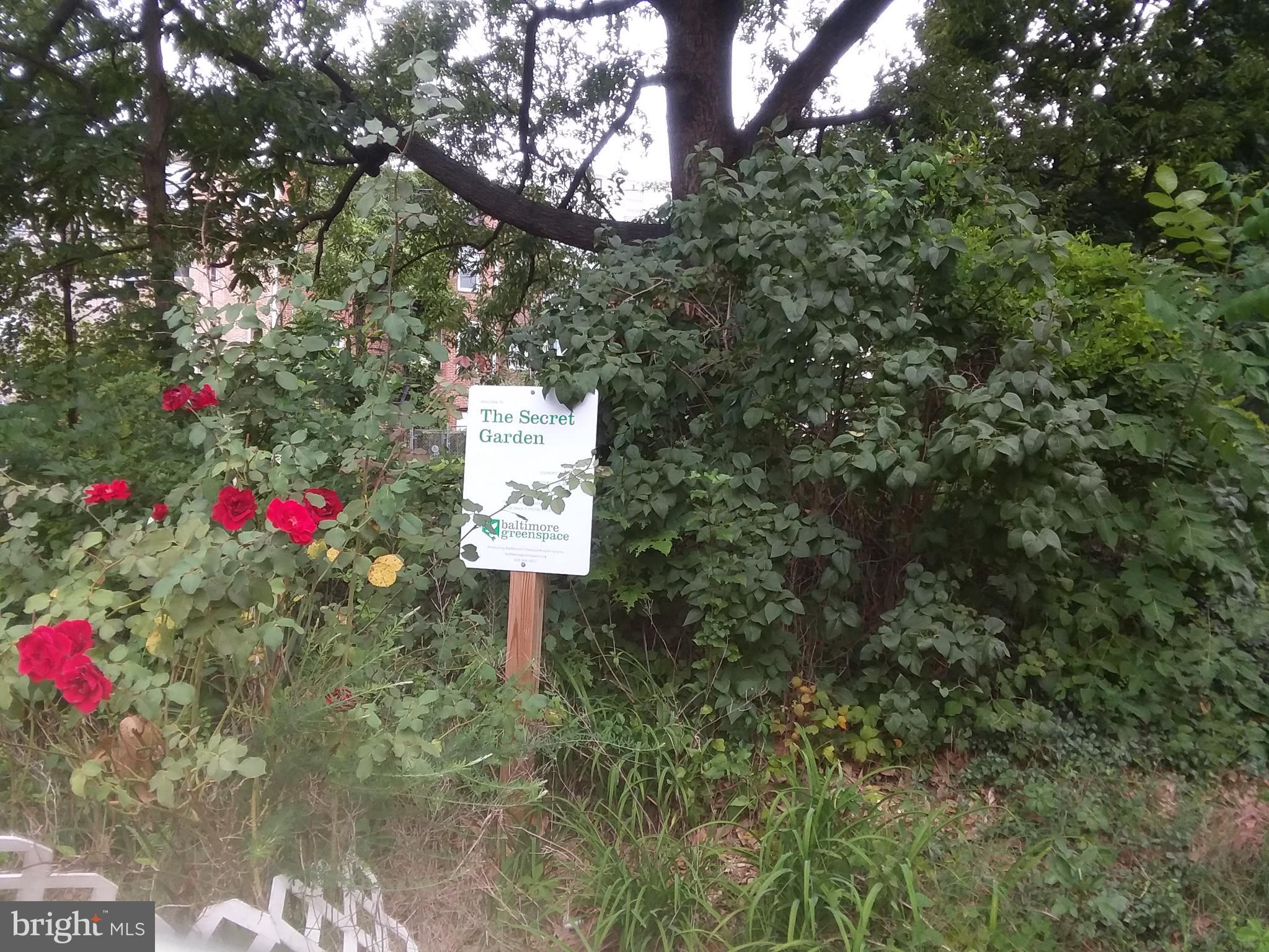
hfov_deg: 61.7
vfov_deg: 48.2
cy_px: 476
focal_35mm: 29
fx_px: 1063
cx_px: 634
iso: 40
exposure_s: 1/137
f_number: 1.9
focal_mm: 2.47
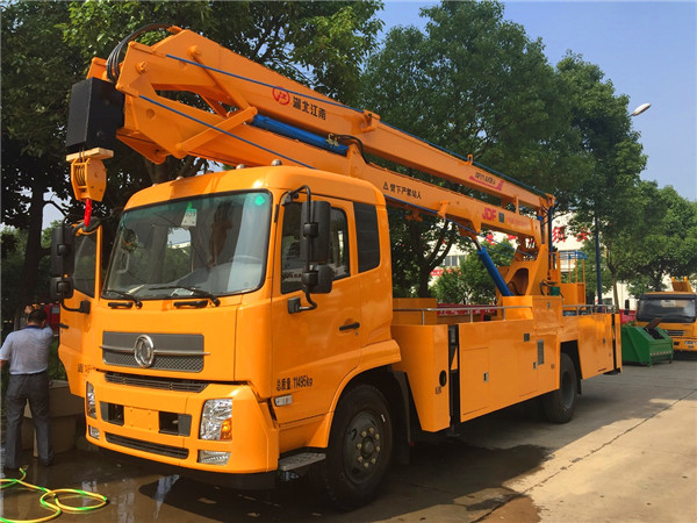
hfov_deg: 61.7
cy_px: 262
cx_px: 348
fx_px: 584
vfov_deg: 48.2
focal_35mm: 29
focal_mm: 4.15
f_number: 2.2
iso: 32
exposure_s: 1/1319
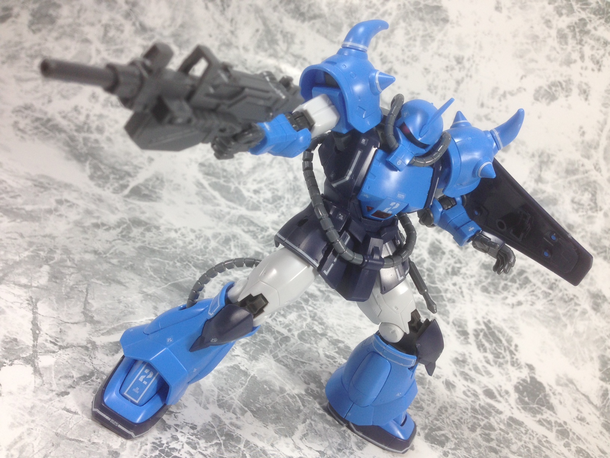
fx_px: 582
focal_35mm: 33
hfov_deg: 55.4
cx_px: 305
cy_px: 229
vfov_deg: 42.9
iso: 50
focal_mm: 4.12
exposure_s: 1/120
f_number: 2.4
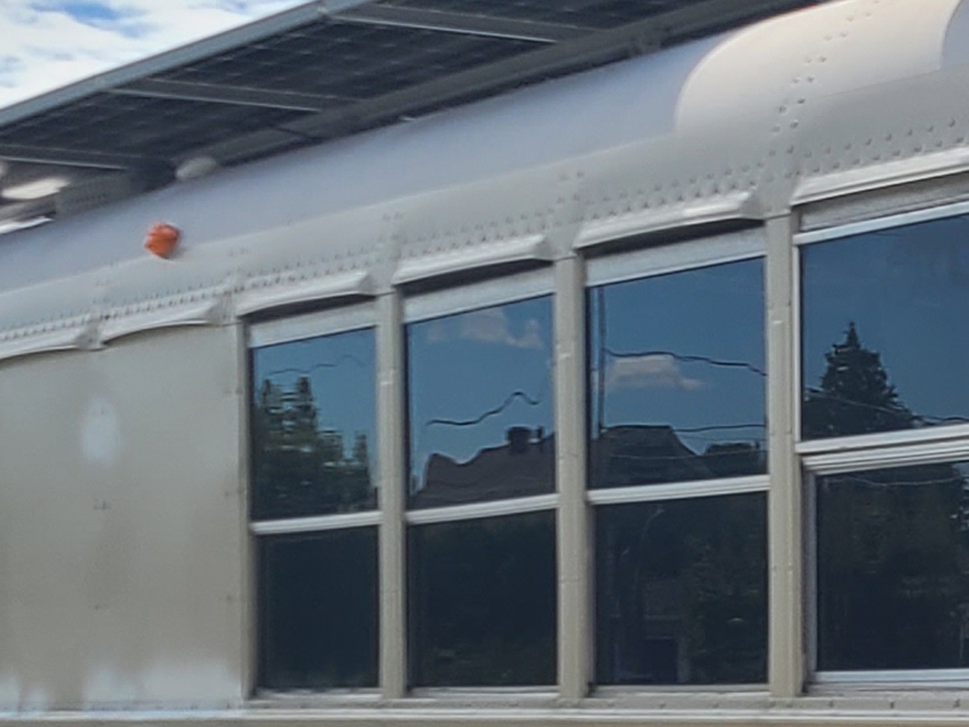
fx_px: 4031
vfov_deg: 10.2
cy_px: 766
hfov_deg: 12.9
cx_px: 1472
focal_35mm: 144
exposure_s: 1/2600
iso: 40
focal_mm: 5.4
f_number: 1.8
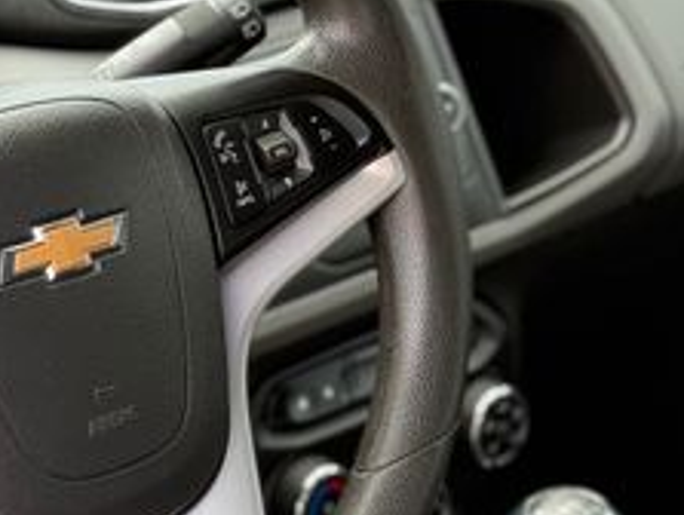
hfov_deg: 19.3
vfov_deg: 14.7
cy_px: 334
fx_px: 1999
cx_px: 196
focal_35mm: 101
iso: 125
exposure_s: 1/242
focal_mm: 6.76
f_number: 1.78
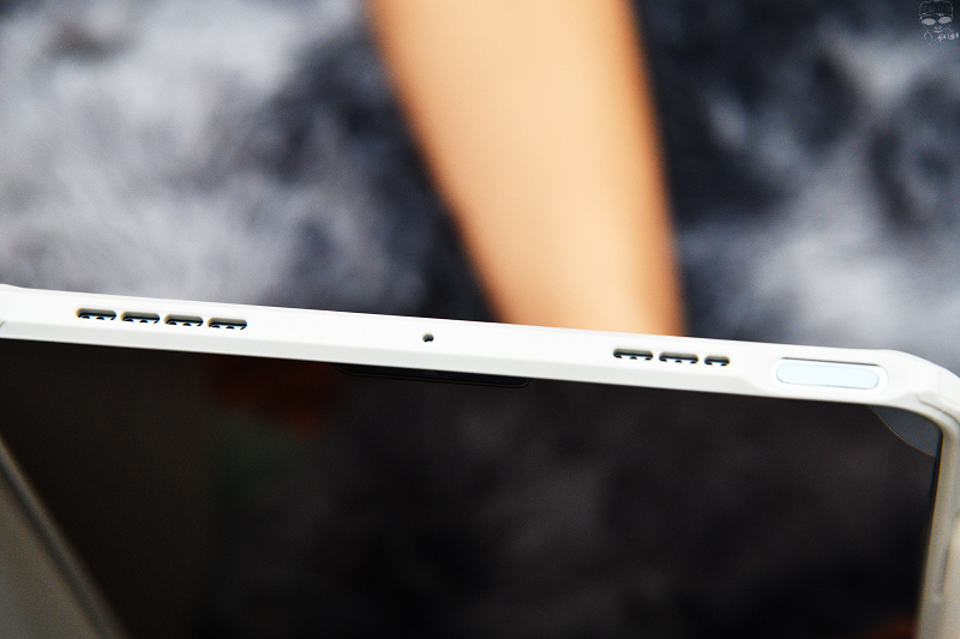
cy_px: 320
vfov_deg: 11.4
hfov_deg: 17.1
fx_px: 3199
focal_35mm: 120
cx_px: 480
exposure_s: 1/160
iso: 2000
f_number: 5.6
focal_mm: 120
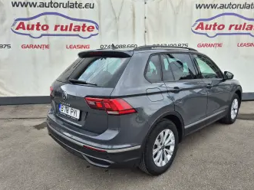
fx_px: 183
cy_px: 96
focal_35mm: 25
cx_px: 136
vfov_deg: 54.8
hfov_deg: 69.3
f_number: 1.8
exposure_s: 1/254
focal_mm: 5.4
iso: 25
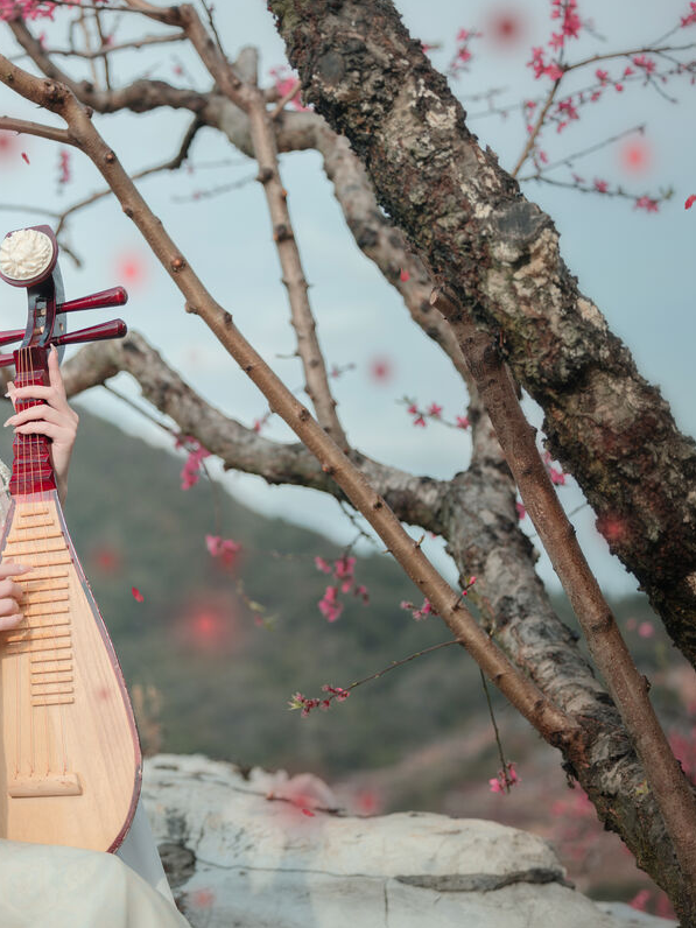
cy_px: 464
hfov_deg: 14.6
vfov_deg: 19.6
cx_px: 58
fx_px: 2681
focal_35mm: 100
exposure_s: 1/500
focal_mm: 70
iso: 50
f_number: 2.8
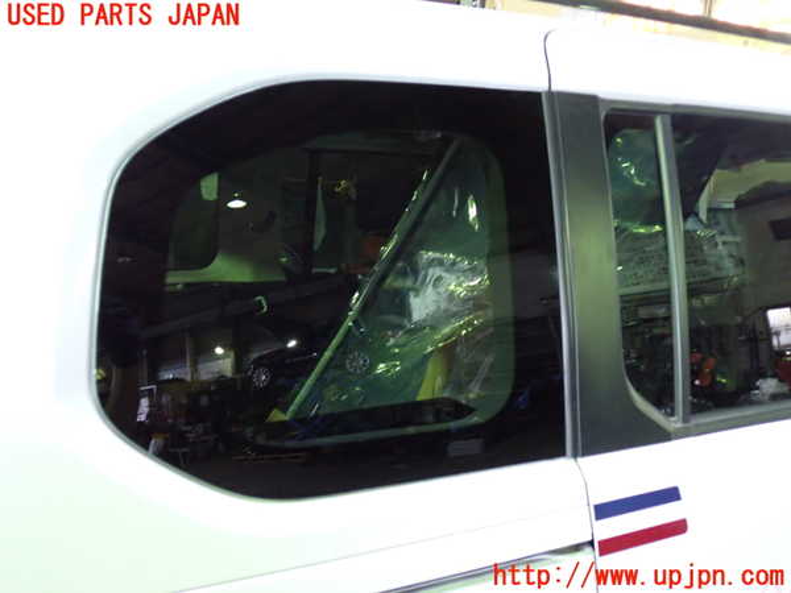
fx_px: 686
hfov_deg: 60.0
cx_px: 396
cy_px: 296
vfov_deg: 46.8
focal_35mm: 30
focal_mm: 5.4
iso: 800
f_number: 2.3
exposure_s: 1/30
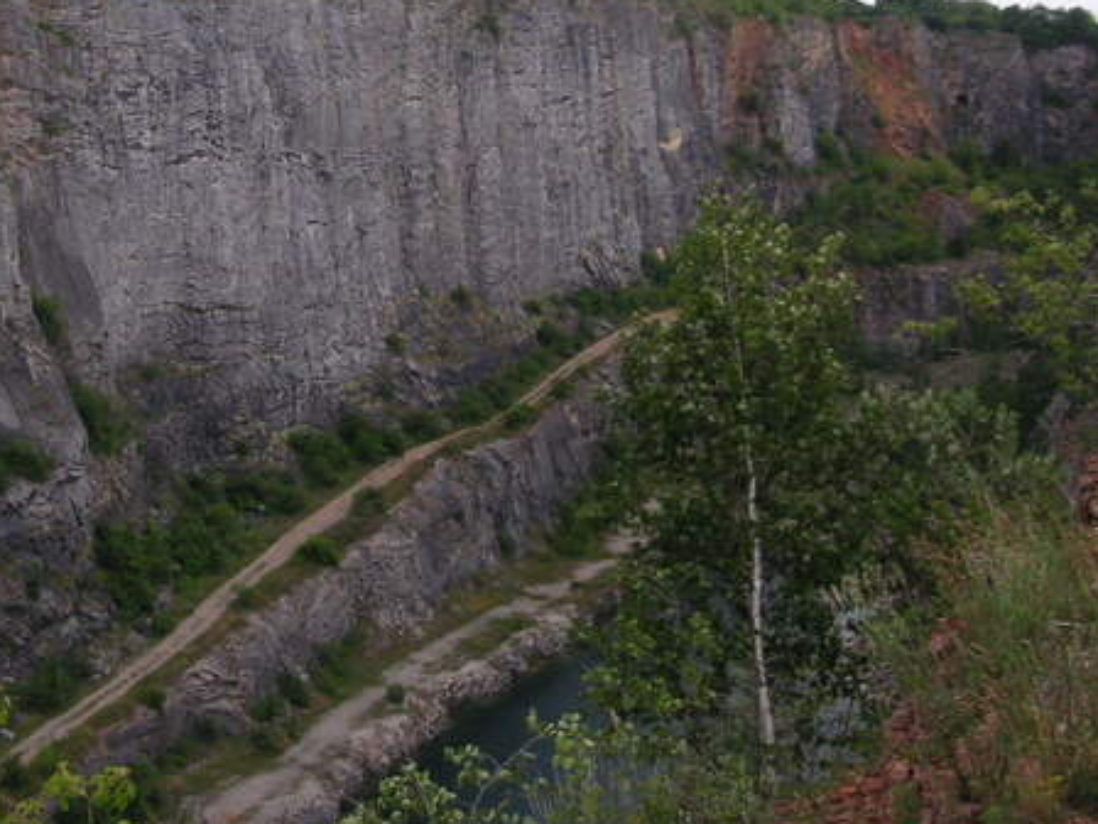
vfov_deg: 22.1
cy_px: 255
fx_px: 2093
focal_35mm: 66
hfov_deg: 28.9
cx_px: 265
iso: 50
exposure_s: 1/500
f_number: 2.8
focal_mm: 6.1
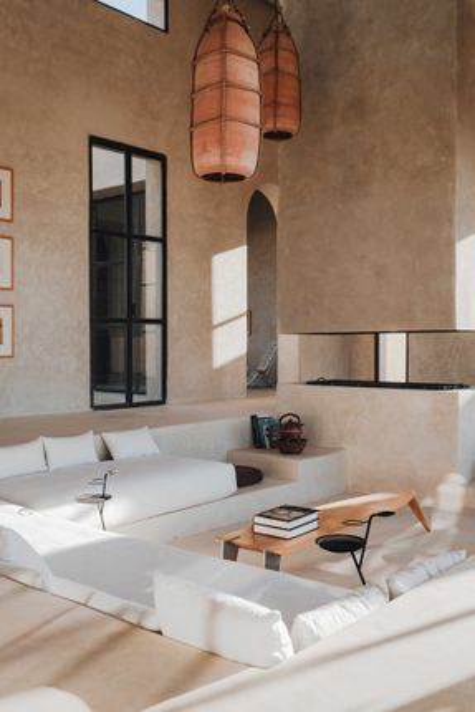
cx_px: 238
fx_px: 692
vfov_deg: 54.4
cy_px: 356
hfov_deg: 37.9
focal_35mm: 35
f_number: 4
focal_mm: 23
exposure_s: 1/1000
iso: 400
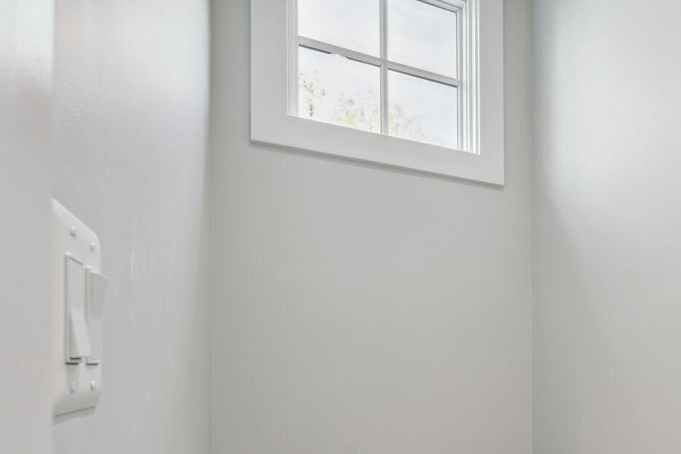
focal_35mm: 26
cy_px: 360
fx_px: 492
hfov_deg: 63.5
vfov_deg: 47.0
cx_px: 543
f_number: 8
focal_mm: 14
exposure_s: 1/8
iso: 200
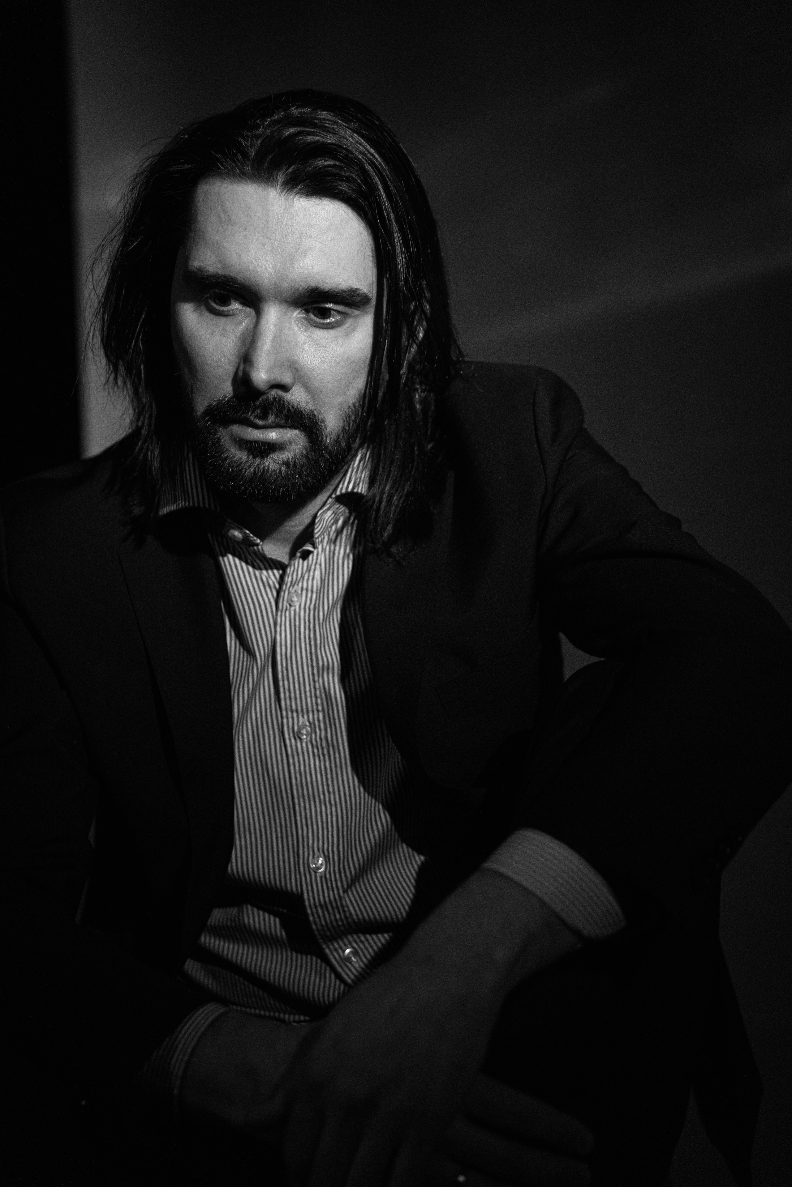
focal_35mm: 75
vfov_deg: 27.0
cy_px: 594
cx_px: 396
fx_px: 2475
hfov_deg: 18.2
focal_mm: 75
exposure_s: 1/100
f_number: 2.8
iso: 4000
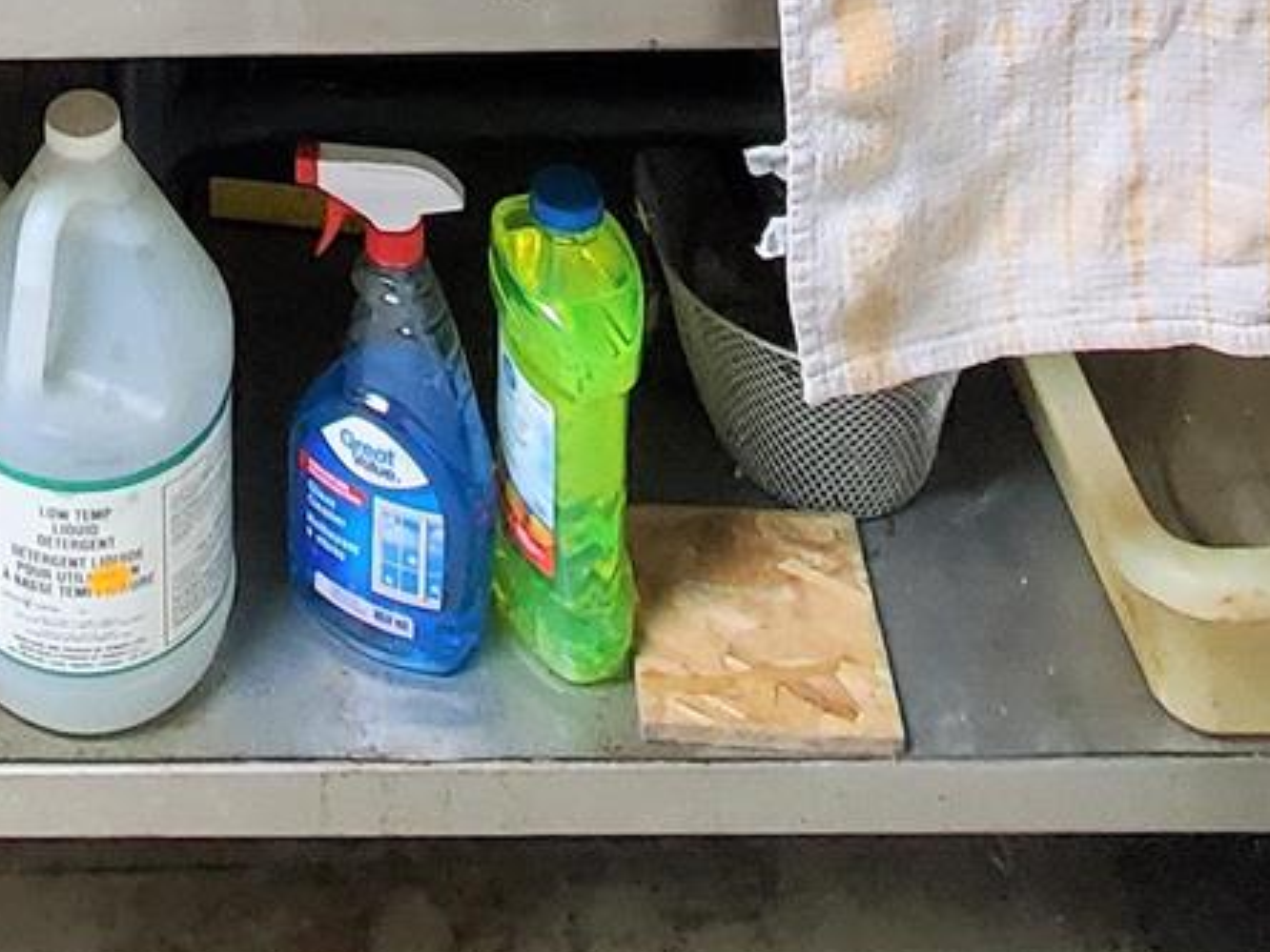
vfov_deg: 16.2
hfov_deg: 31.1
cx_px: 206
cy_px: -1132
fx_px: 2201
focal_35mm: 60
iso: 500
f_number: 2.2
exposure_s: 1/40
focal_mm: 1.8
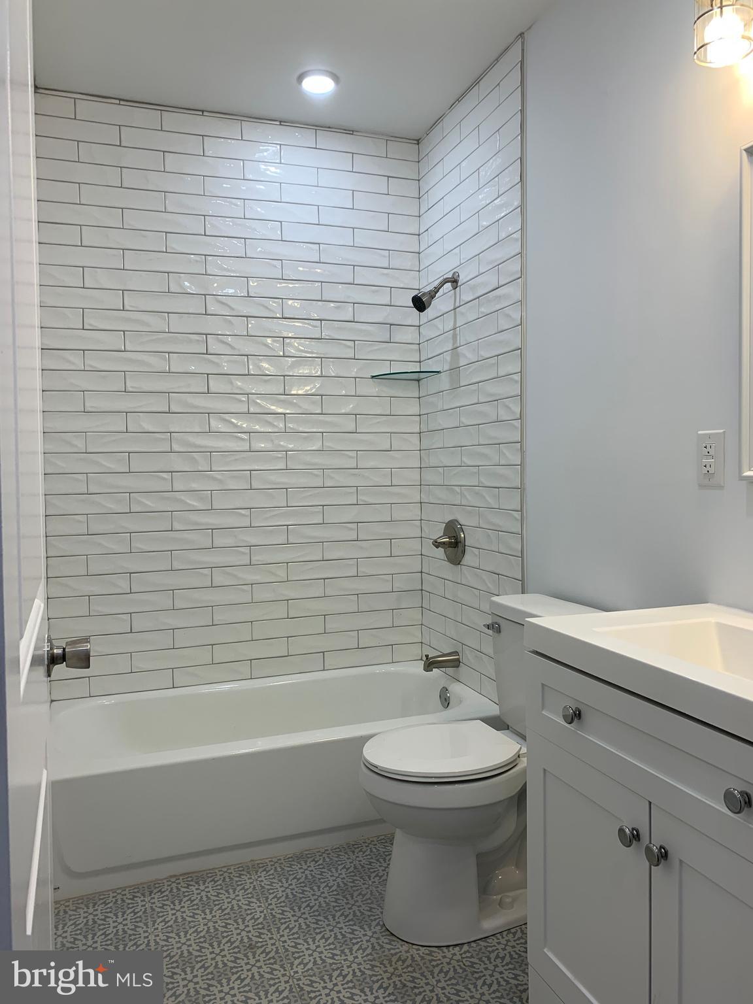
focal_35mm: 26
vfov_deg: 67.3
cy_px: 502
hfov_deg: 53.1
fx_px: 754
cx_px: 376
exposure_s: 1/120
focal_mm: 4.25
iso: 40
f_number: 1.8
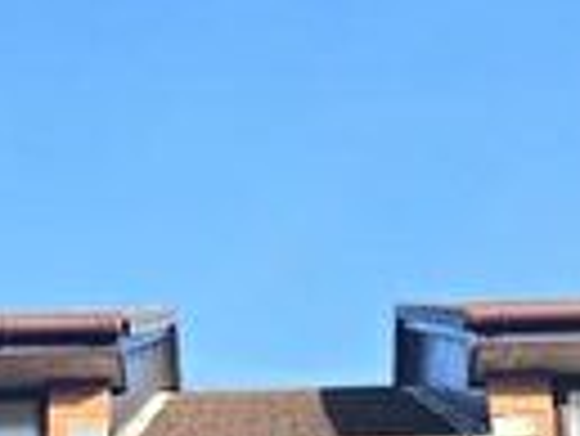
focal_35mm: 125
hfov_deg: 15.7
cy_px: 730
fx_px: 2096
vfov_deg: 11.2
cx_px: 261
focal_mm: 6.3
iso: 12
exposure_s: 1/277
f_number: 1.7
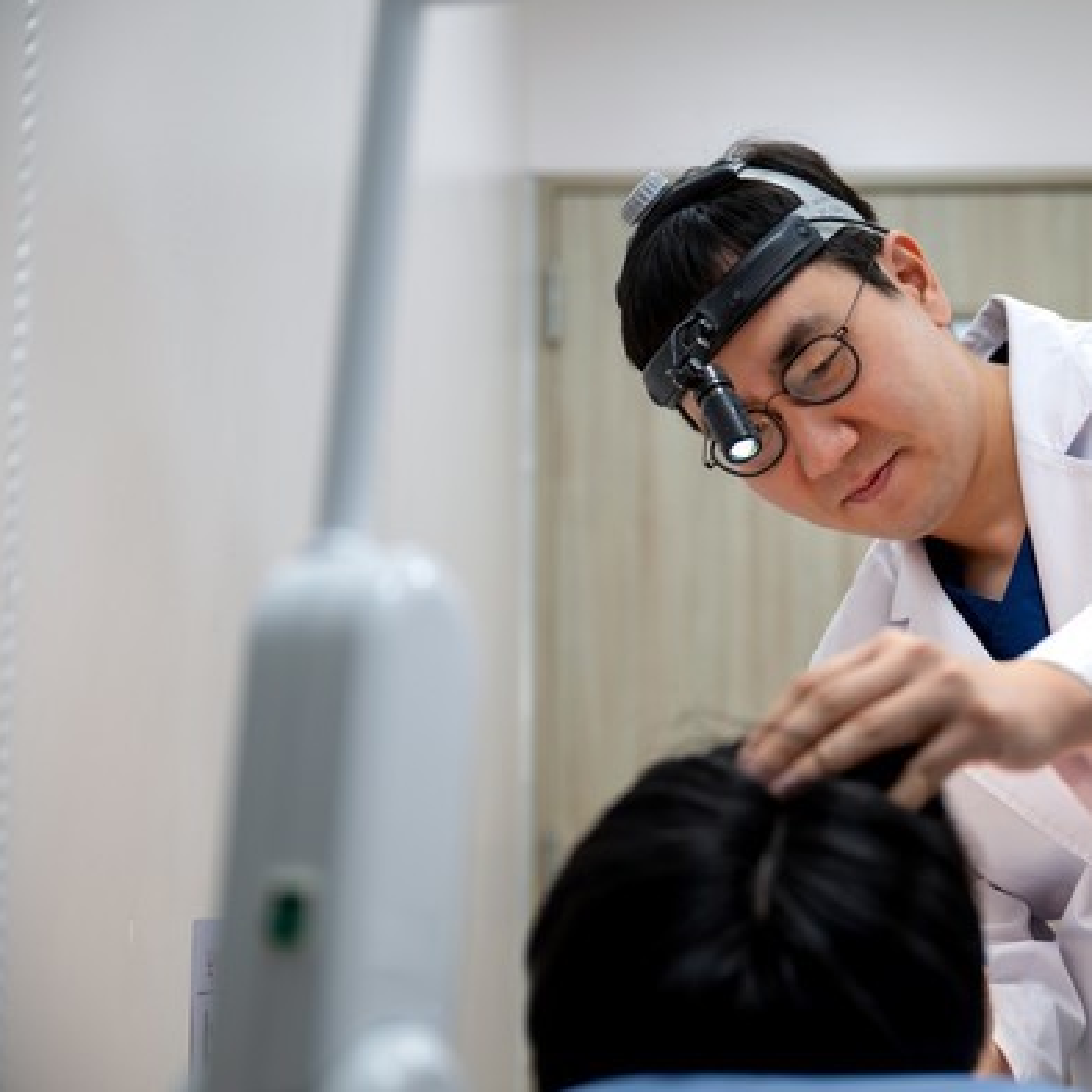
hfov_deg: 25.8
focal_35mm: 66
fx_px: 2356
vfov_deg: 26.1
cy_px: 543
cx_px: 801
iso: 320
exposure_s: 1/160
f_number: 2.8
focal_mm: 51
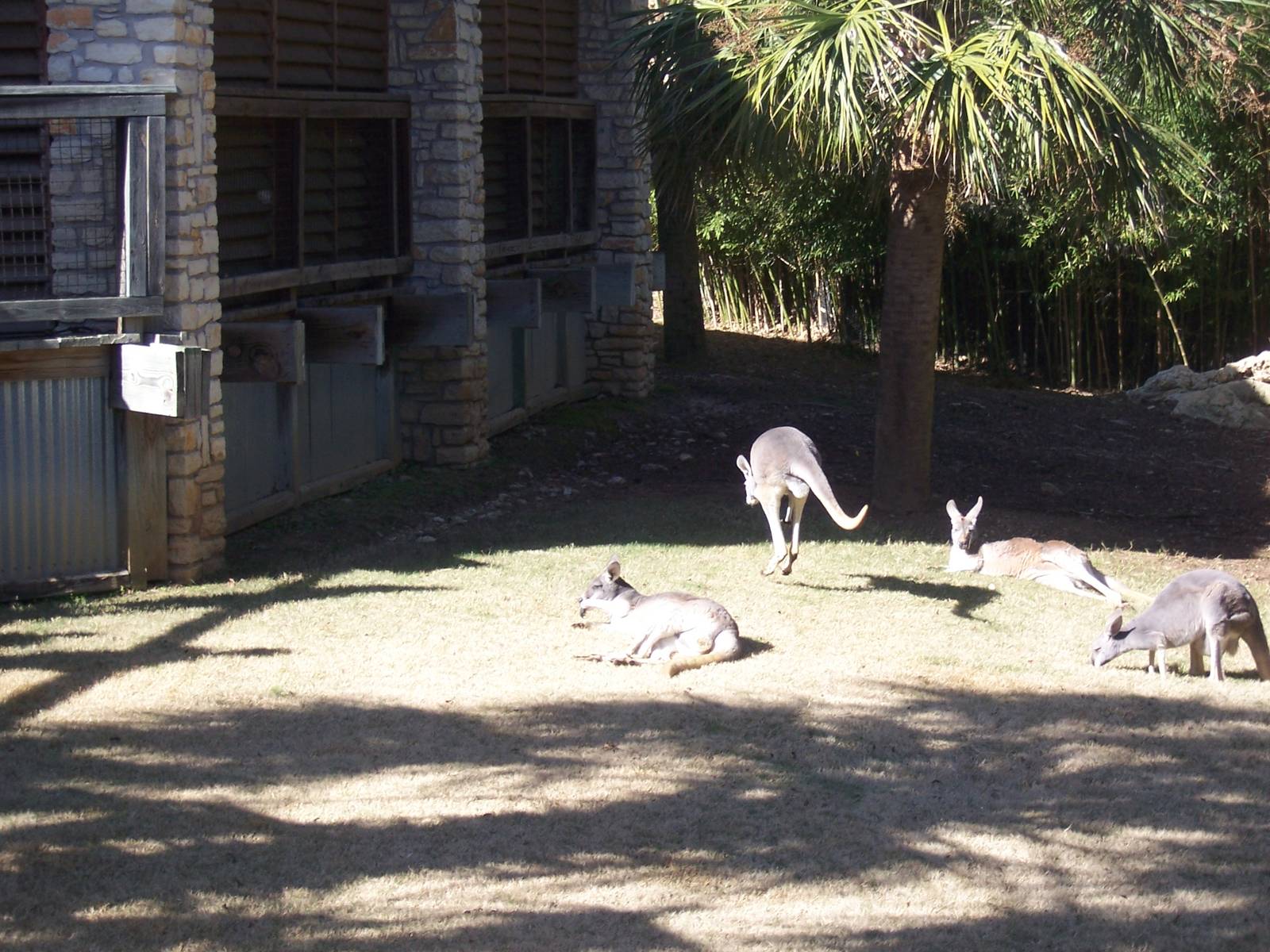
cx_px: 635
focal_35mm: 108
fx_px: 3962
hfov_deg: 18.2
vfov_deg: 13.7
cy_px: 476
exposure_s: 1/125
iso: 80
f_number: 5.6
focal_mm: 18
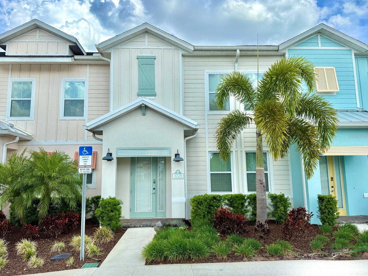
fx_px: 266
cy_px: 136
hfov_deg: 69.4
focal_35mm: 25
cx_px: 179
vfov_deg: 54.9
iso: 100
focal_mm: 6.76
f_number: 1.78
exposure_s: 1/4975
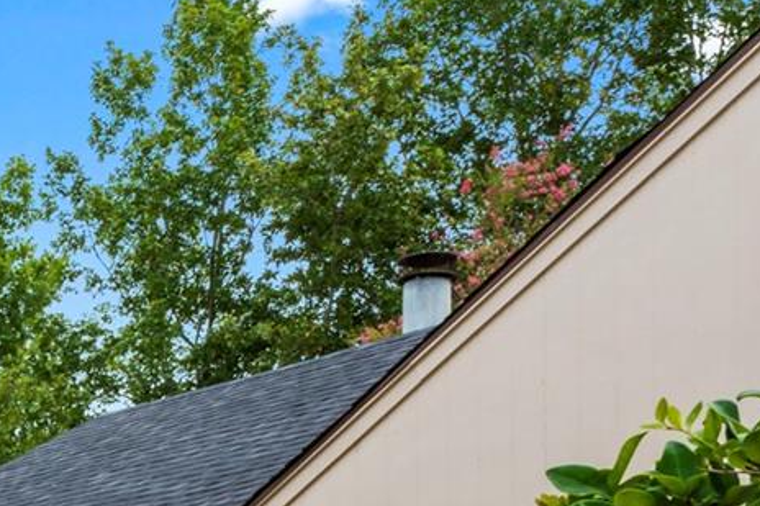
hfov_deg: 15.1
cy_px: 787
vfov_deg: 12.2
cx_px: -829
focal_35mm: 106
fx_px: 2237
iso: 220
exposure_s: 1/25
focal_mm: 24
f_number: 22
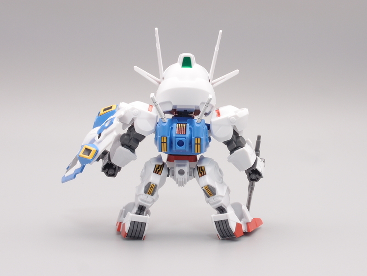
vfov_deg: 22.6
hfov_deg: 29.8
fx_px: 689
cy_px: 138
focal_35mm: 65
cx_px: 184
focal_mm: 14.05
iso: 100
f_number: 8
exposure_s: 1/4
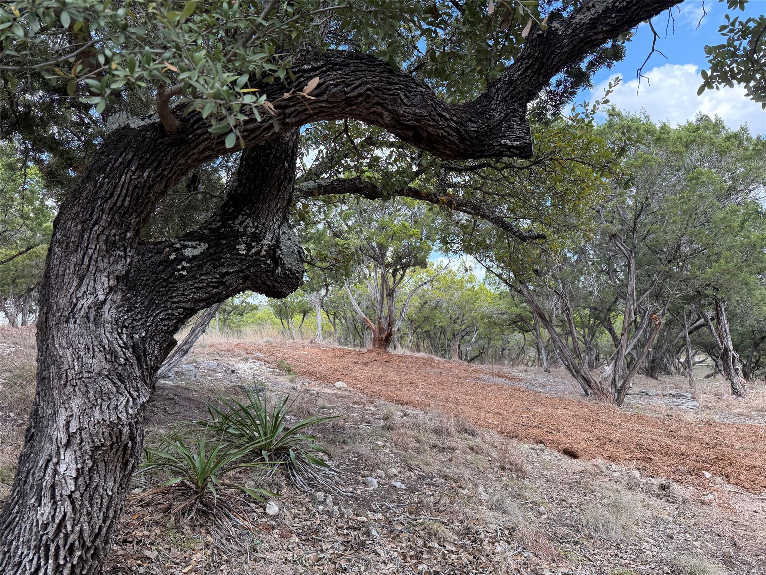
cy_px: 288
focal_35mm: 24
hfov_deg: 71.6
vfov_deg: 56.8
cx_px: 383
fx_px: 531
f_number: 1.78
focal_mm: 6.76
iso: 100
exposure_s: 1/580
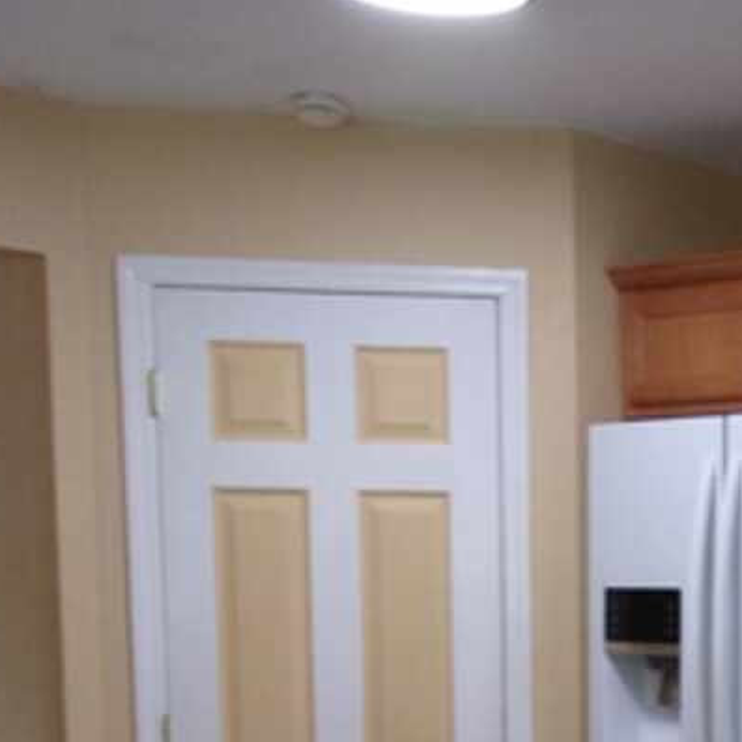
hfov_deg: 20.2
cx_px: 1022
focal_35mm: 77
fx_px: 1867
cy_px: 804
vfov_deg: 21.4
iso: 200
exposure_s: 1/34
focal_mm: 4.9
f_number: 3
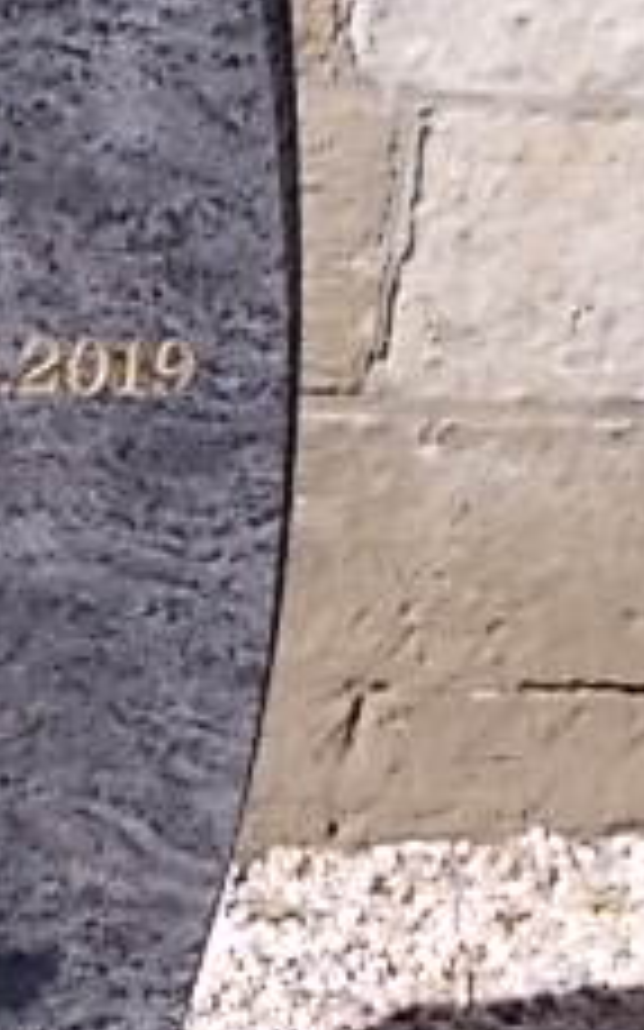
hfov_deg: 15.2
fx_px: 2164
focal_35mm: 77
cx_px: -414
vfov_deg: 26.8
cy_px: 450
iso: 80
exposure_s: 1/125
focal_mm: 4.6
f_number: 8
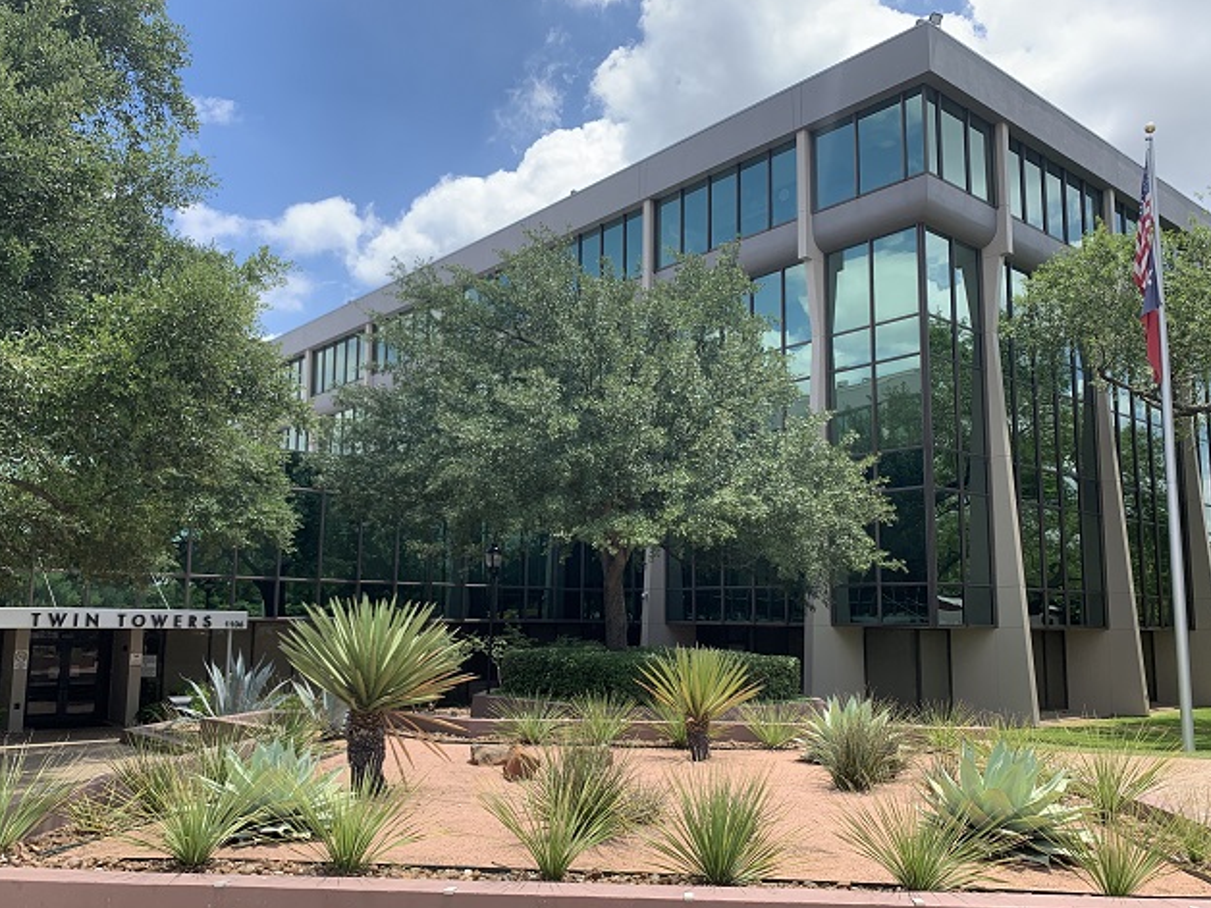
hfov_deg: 61.7
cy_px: 493
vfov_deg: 48.2
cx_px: 600
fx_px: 1015
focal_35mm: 29
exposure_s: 1/1088
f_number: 1.8
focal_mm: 4.25
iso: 25
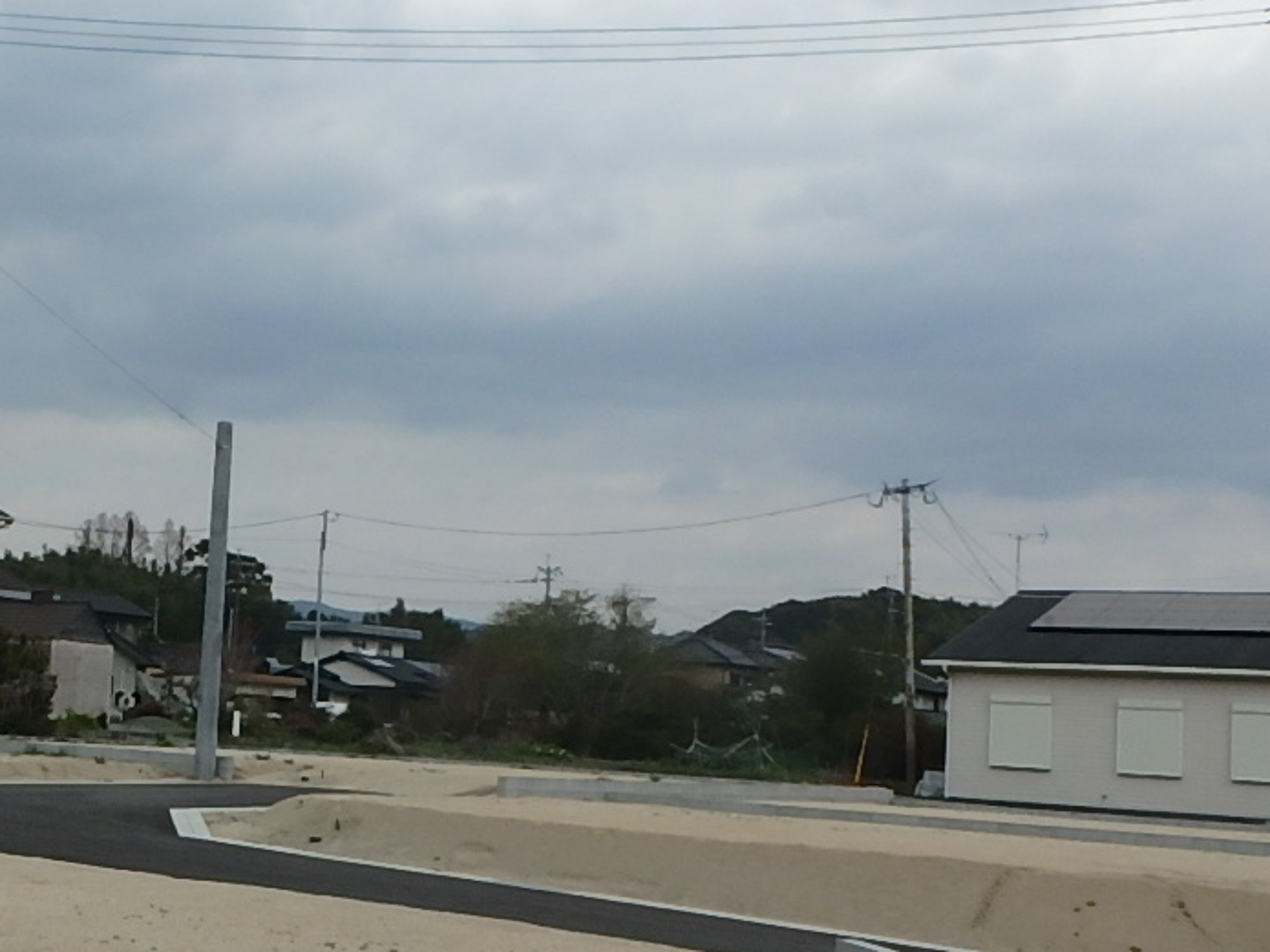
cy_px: 577
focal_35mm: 58
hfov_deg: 31.4
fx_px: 2128
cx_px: 77
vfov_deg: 25.2
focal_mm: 3.7
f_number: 6
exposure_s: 1/500
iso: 125
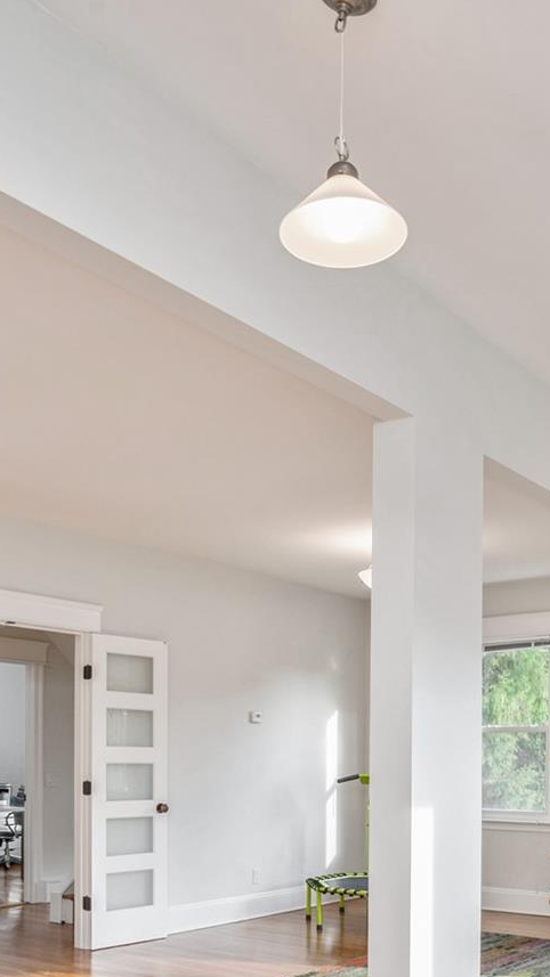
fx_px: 908
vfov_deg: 53.3
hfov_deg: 33.5
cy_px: 765
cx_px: 354
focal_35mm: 35
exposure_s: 1/8
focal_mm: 14
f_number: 11
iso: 200
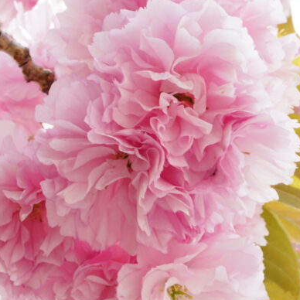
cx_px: 102
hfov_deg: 23.3
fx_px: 726
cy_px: 131
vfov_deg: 23.3
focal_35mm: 74
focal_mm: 30
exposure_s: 1/30
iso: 250
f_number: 22
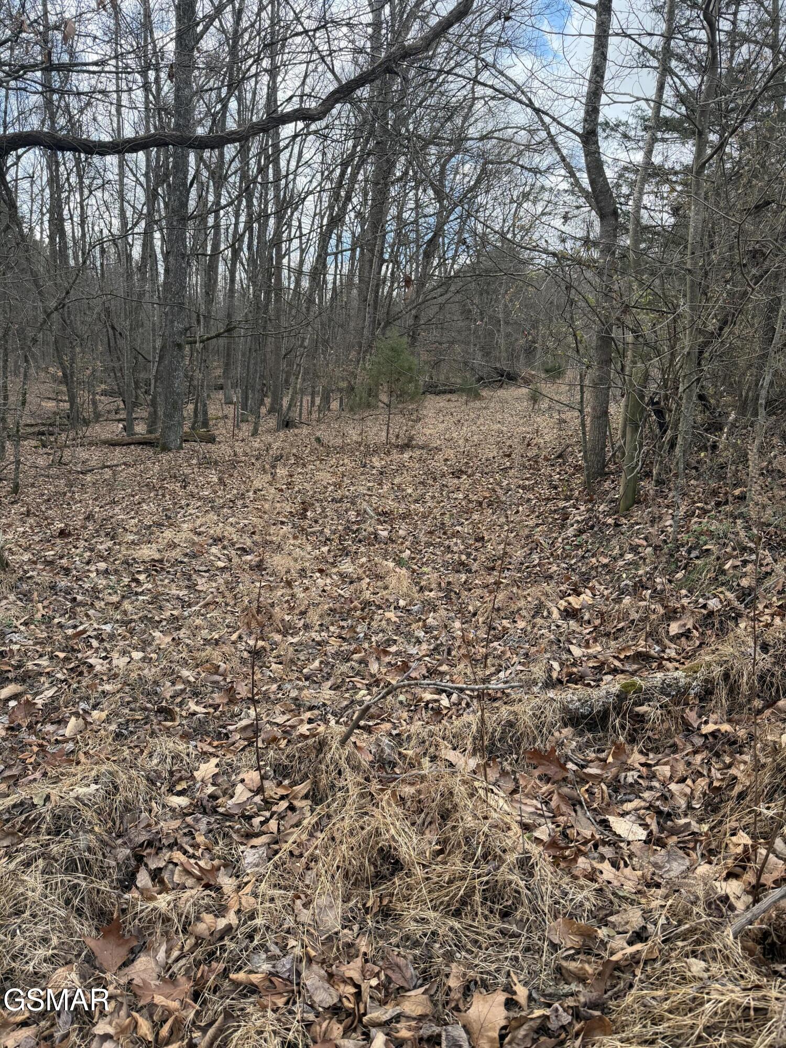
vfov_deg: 71.6
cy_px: 524
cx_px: 393
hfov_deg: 56.8
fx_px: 727
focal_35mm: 24
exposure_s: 1/796
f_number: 1.78
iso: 100
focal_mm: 6.76
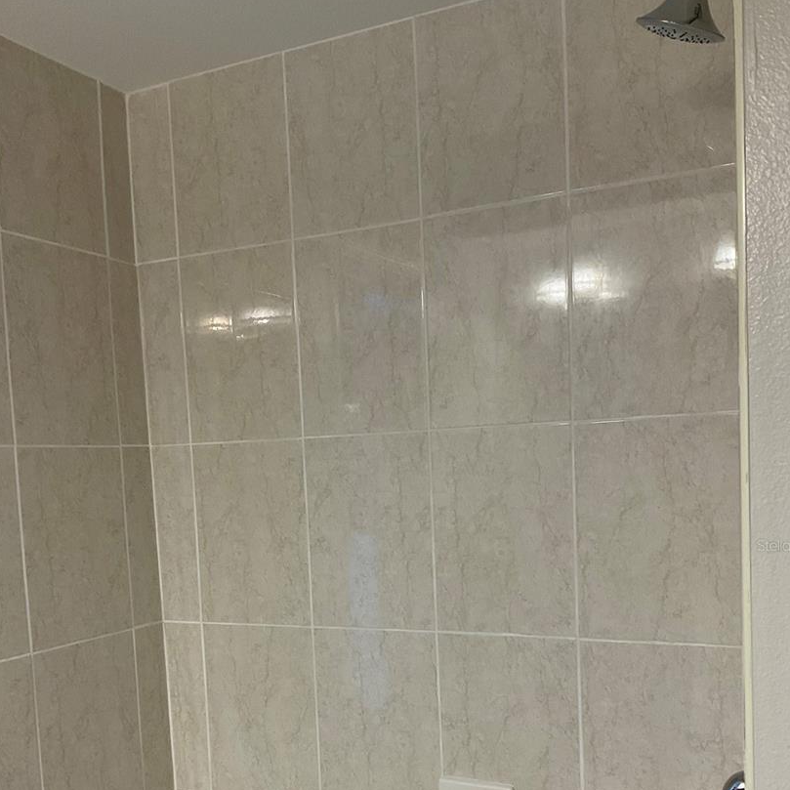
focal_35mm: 38
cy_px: 545
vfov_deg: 43.1
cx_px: 387
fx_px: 981
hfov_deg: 43.9
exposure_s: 1/108
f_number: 1.8
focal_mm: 3
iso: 64
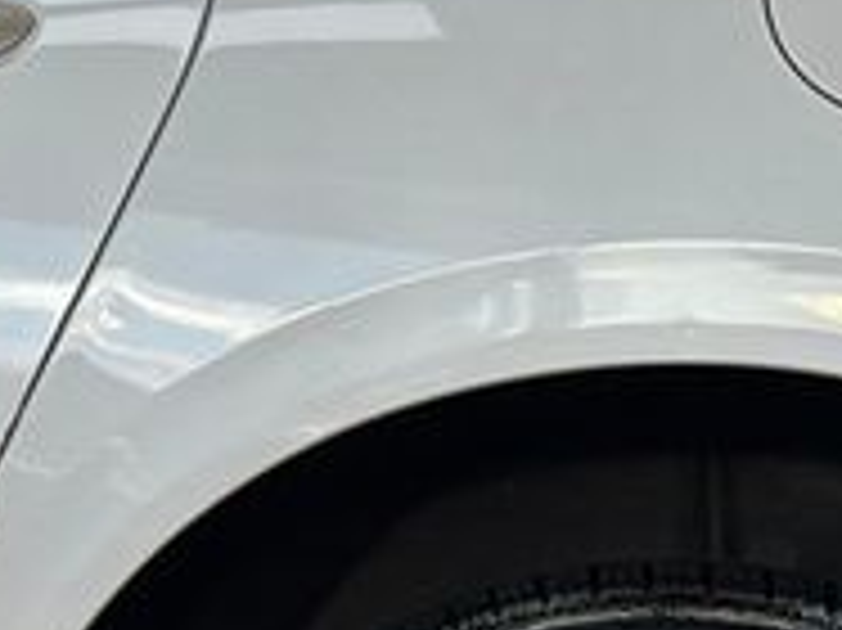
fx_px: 3987
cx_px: 729
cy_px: 652
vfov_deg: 9.0
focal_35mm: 164
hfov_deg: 12.0
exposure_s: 1/347
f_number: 1.78
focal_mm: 6.86
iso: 80
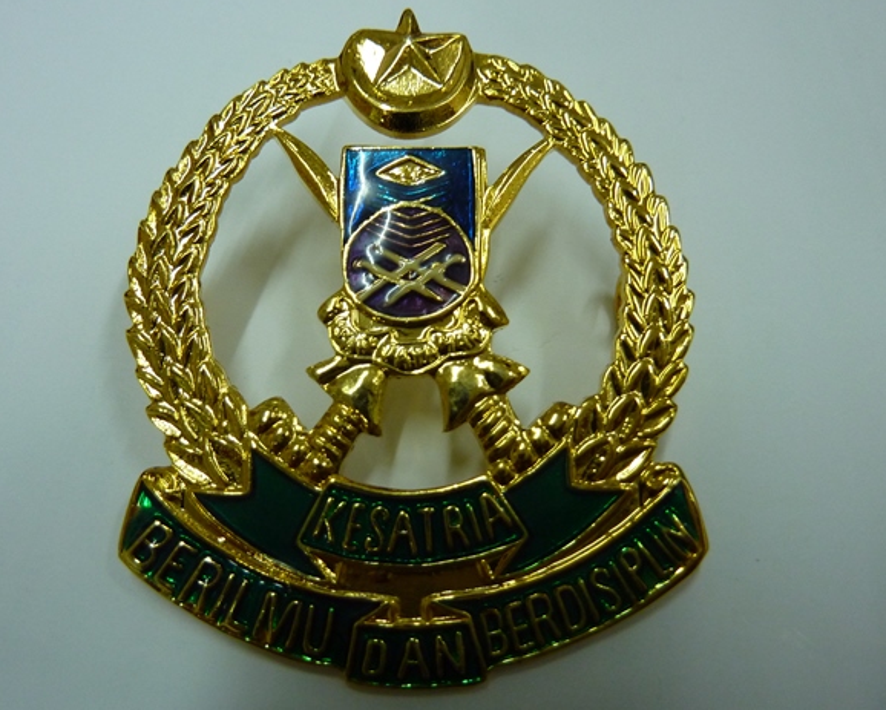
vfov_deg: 53.2
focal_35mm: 27
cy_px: 354
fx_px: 708
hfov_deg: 64.0
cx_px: 414
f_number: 3.3
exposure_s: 1/30
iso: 200
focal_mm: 4.1
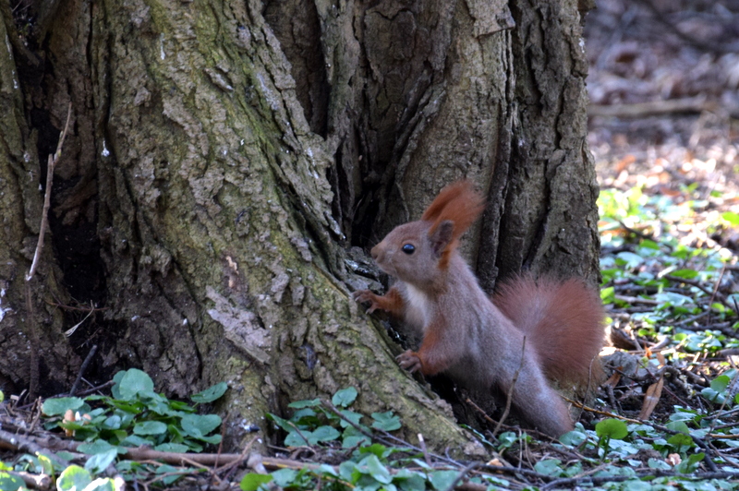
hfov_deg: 13.1
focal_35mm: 158
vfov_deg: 8.7
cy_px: 246
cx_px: 370
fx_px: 3230
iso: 640
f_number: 5.6
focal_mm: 105
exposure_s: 1/125
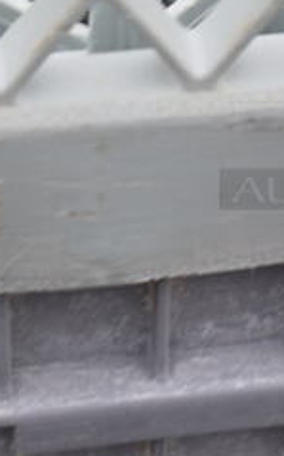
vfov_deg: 10.3
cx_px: 433
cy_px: 109
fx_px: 2518
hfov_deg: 6.4
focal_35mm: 203
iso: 200
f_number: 6.3
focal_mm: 52
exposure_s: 1/200
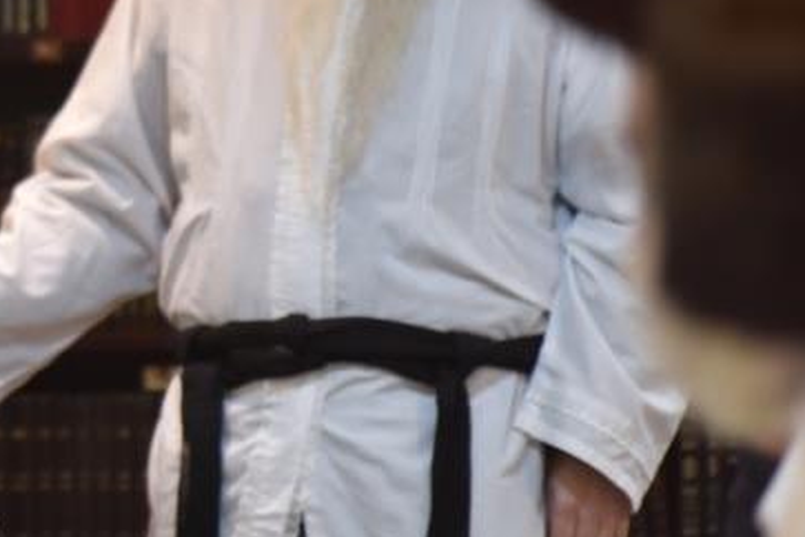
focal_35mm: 564
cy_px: 28
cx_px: -293
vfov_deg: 2.4
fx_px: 12611
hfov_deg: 3.6
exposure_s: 1/250
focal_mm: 200
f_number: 2.8
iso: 1000
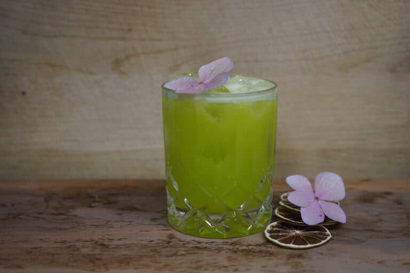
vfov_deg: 27.5
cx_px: 205
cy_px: 136
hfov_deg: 40.3
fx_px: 558
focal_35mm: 49
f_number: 4.5
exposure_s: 1/60
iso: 640
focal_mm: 49
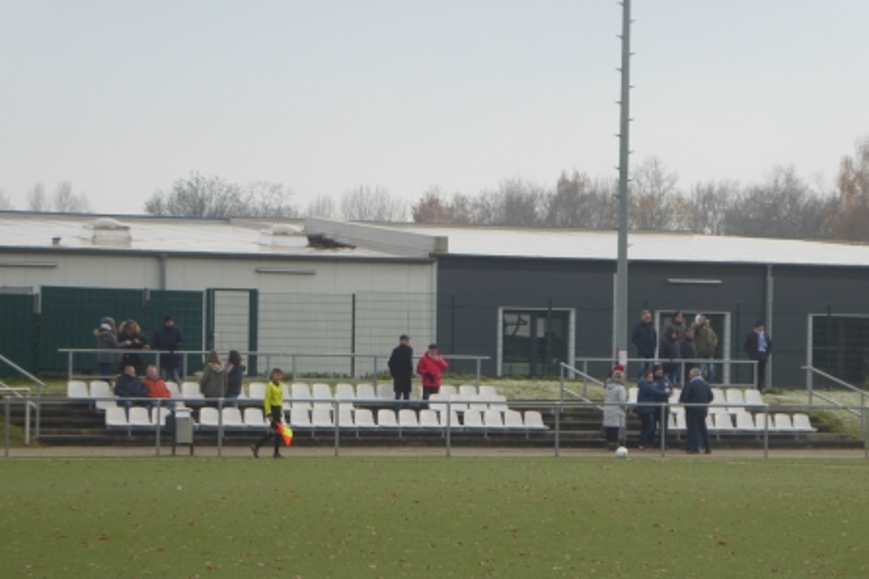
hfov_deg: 12.2
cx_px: 433
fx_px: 4054
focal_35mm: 168
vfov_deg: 8.2
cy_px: 326
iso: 100
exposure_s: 1/80
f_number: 5.5
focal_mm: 28.7
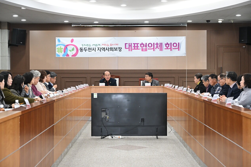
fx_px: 467
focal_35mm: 67
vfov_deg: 20.3
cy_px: 84
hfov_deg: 30.1
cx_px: 127
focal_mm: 66
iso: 2500
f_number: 6
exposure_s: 1/100
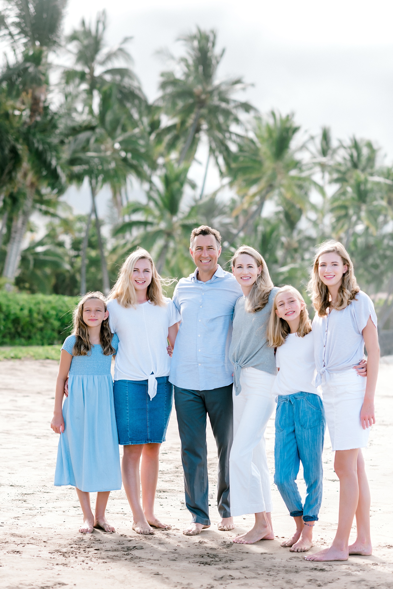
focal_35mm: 85
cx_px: 196
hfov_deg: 16.1
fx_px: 1391
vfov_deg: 23.9
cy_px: 294
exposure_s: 1/2500
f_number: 2.8
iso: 250
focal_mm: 85
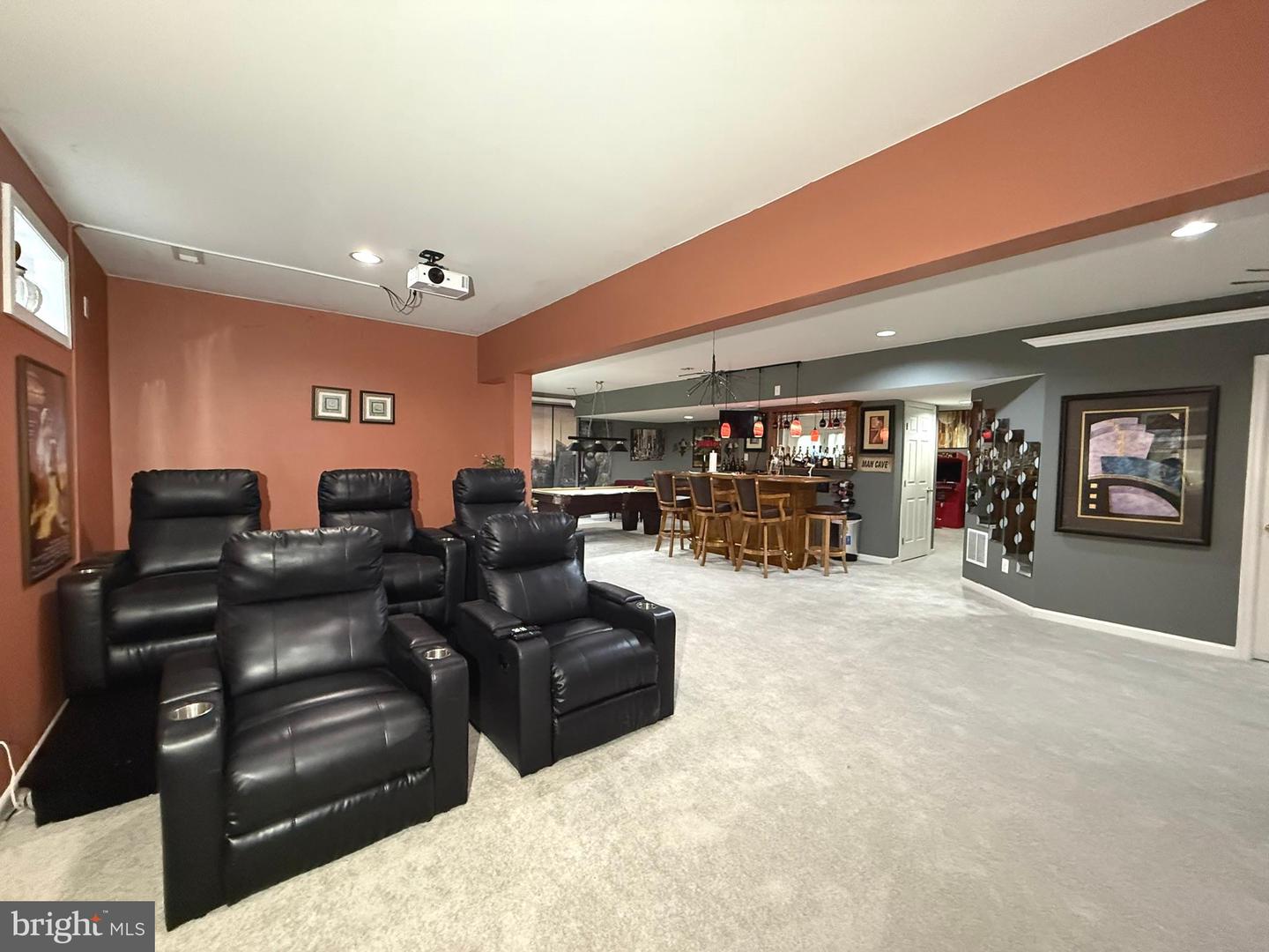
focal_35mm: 14
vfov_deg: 85.7
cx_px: 634
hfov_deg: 102.1
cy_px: 476
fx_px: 513
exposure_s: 1/60
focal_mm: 2.22
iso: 800
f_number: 2.2
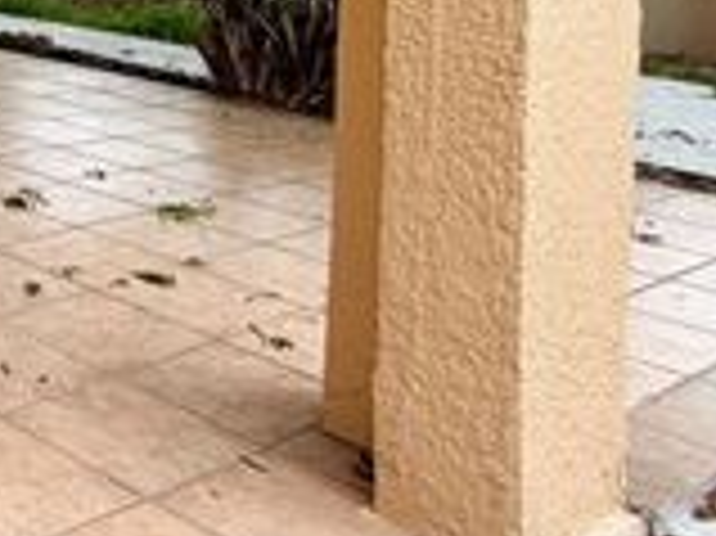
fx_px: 1281
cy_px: -135
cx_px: -286
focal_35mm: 62
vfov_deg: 21.6
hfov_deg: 25.4
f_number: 2.2
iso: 50
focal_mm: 2.22
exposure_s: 1/323
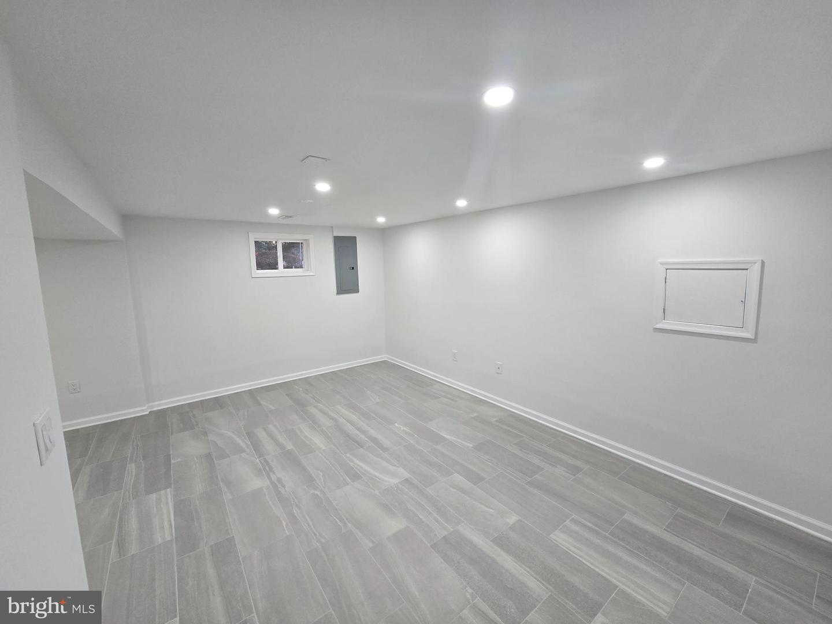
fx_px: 312
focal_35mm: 13
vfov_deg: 89.9
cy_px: 312
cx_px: 416
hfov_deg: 106.2
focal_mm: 2.2
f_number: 2.2
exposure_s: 1/60
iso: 100
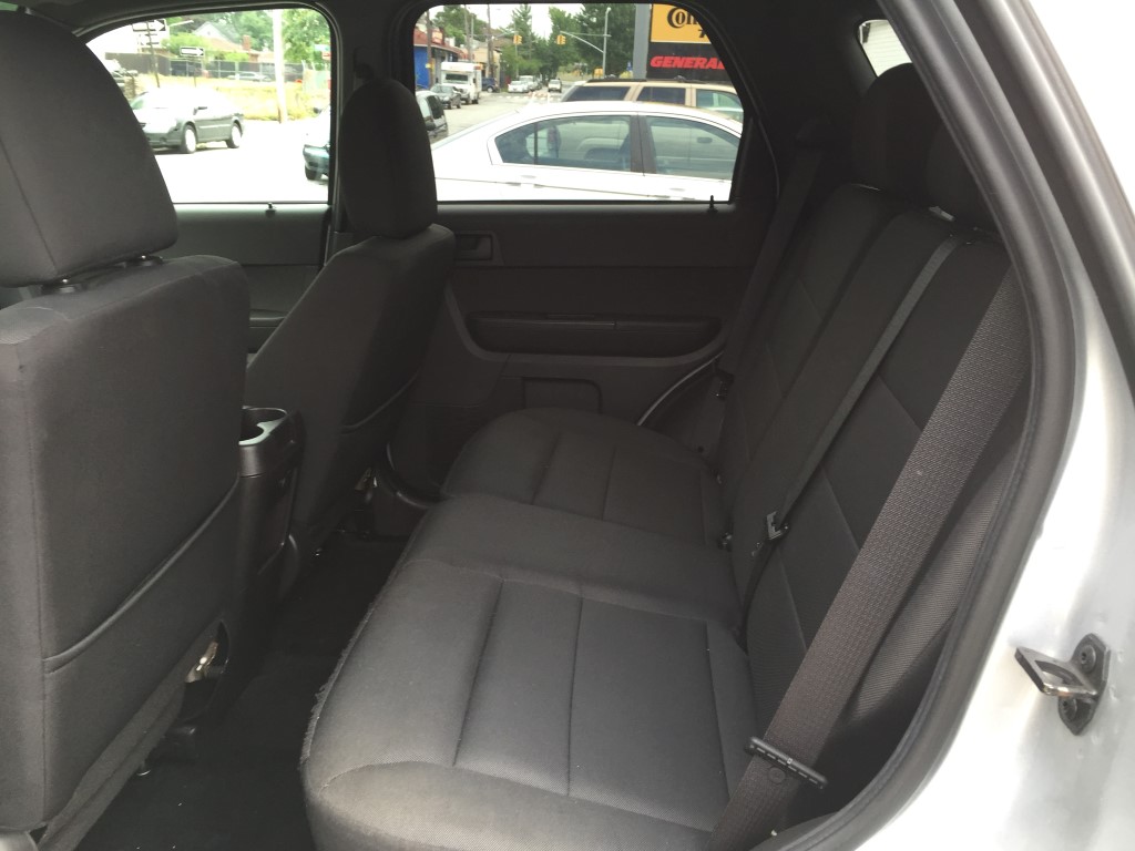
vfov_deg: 48.2
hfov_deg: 61.7
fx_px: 951
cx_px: 568
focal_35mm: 29
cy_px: 426
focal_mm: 4.15
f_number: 2.2
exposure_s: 1/120
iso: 40
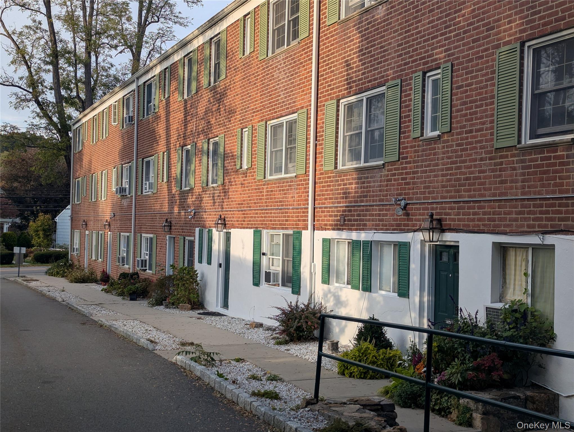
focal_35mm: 48
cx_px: 287
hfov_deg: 39.6
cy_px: 216
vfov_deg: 30.3
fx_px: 797
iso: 42
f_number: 1.85
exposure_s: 1/844
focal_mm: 6.81
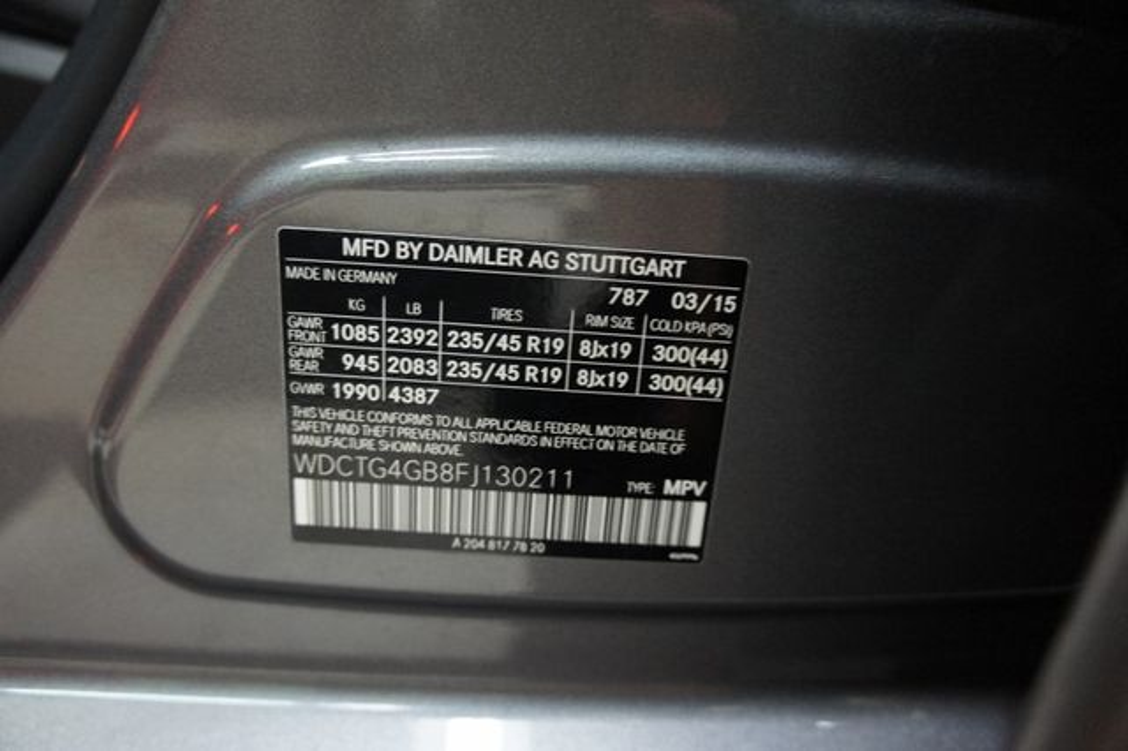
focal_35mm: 27
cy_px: 376
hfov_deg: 67.4
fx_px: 846
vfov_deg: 47.9
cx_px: 564
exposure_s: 1/50
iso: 1600
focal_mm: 18
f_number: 3.5
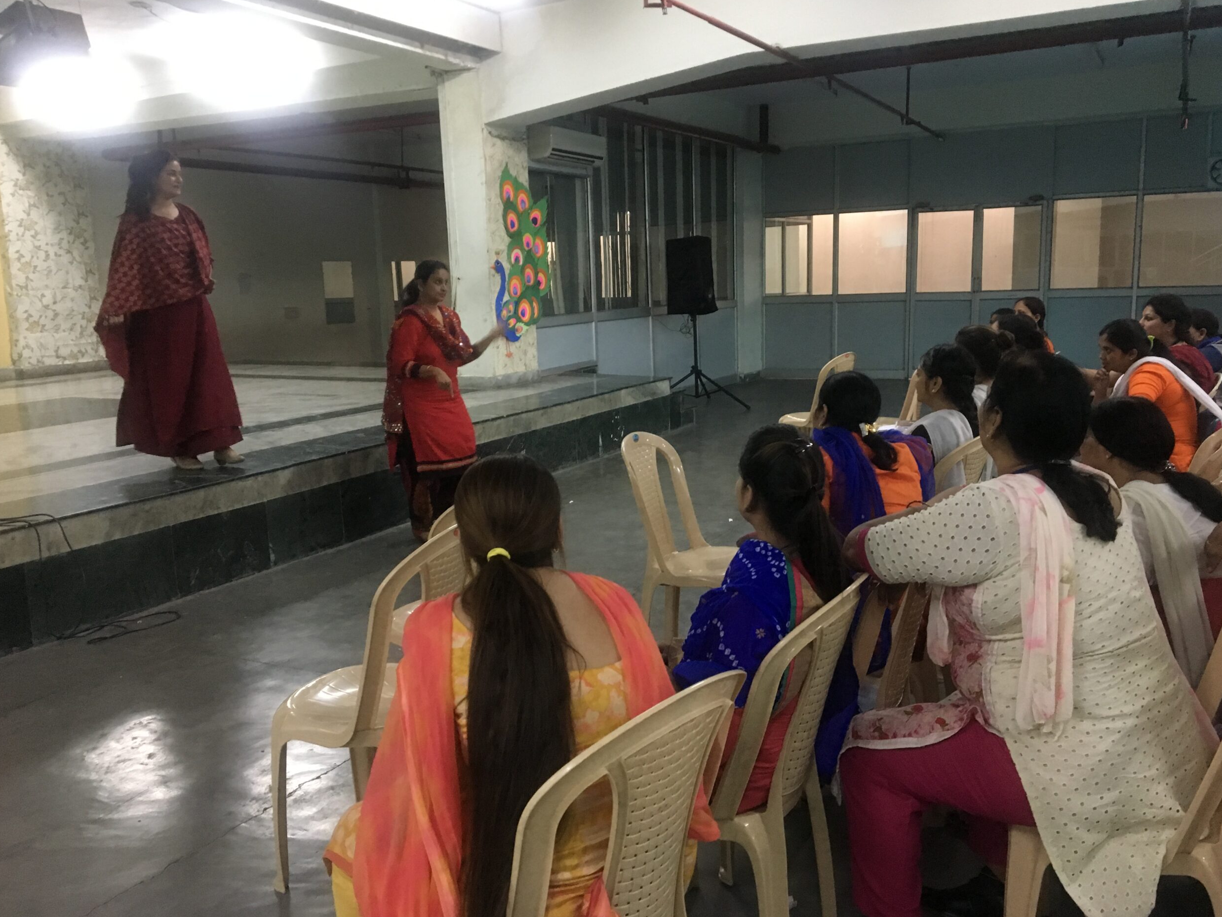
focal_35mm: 30
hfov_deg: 60.0
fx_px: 1059
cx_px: 620
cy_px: 460
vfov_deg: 46.8
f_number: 2.2
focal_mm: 4.15
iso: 200
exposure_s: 1/17
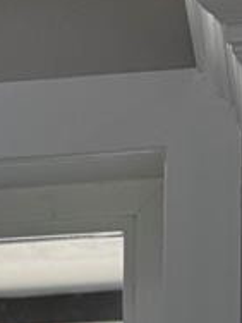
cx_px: -309
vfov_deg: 6.0
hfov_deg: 4.7
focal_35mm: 307
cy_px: 909
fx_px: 2862
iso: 64
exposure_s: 1/568
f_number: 1.78
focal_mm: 6.76
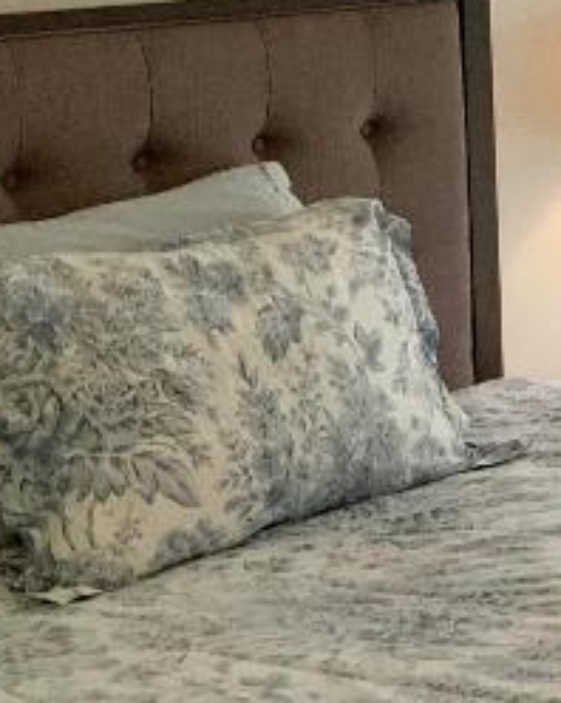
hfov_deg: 11.3
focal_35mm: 117
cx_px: 1275
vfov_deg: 16.1
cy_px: 3
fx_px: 2431
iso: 50
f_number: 1.8
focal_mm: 3
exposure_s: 1/120
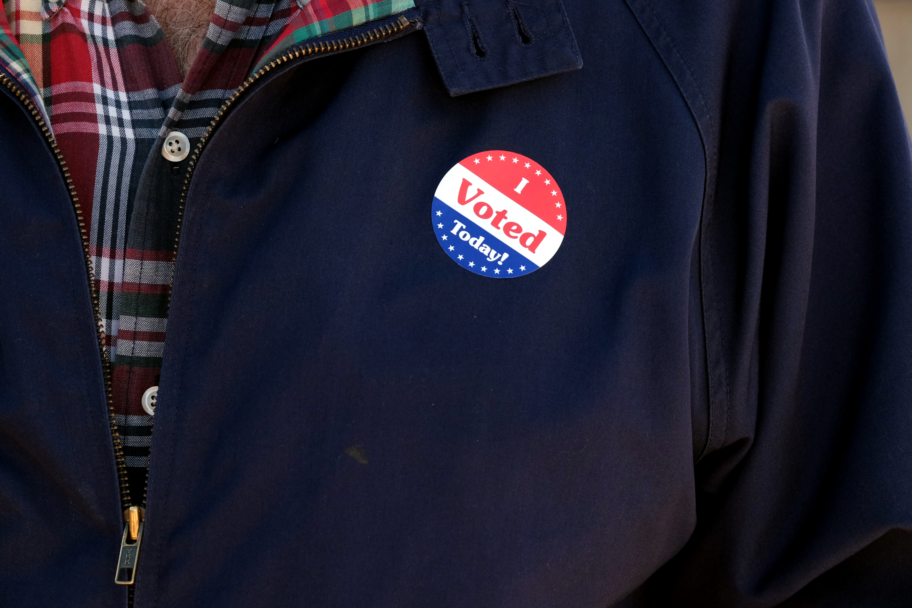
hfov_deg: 14.0
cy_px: 304
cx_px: 456
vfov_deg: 9.3
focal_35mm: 147
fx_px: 3724
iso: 1600
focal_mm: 98.2
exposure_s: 1/500
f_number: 8
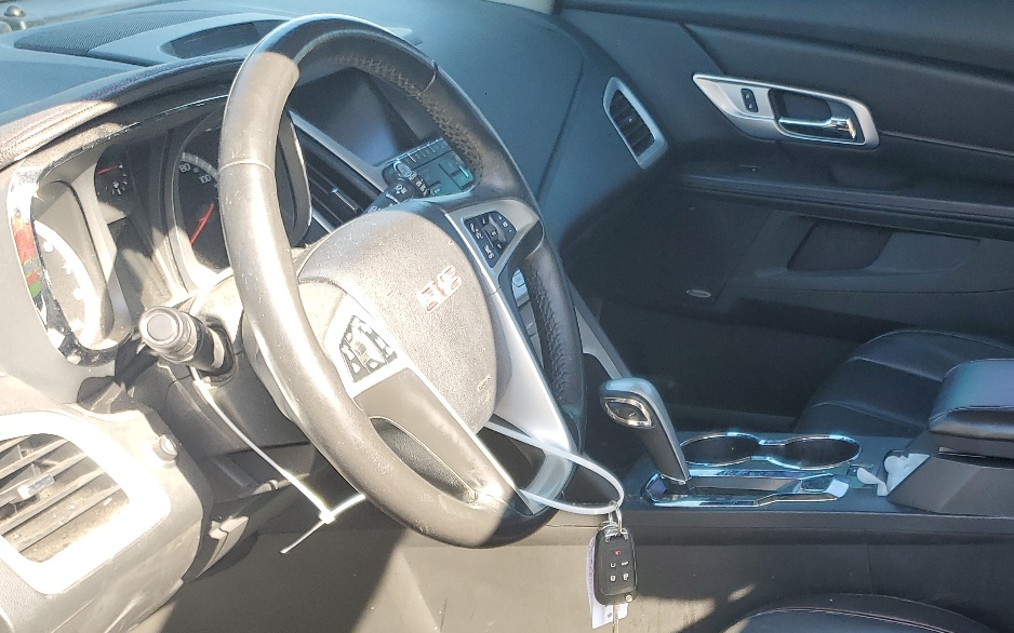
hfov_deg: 42.0
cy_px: 641
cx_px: 682
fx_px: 1299
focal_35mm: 47
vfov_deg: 25.9
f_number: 1.5
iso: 50
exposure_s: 1/189
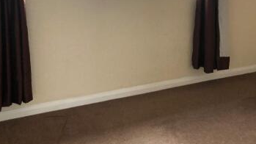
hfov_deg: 39.8
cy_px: 16
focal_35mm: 51
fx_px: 346
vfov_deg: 22.9
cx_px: 181
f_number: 1.8
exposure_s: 1/33
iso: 40
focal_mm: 4
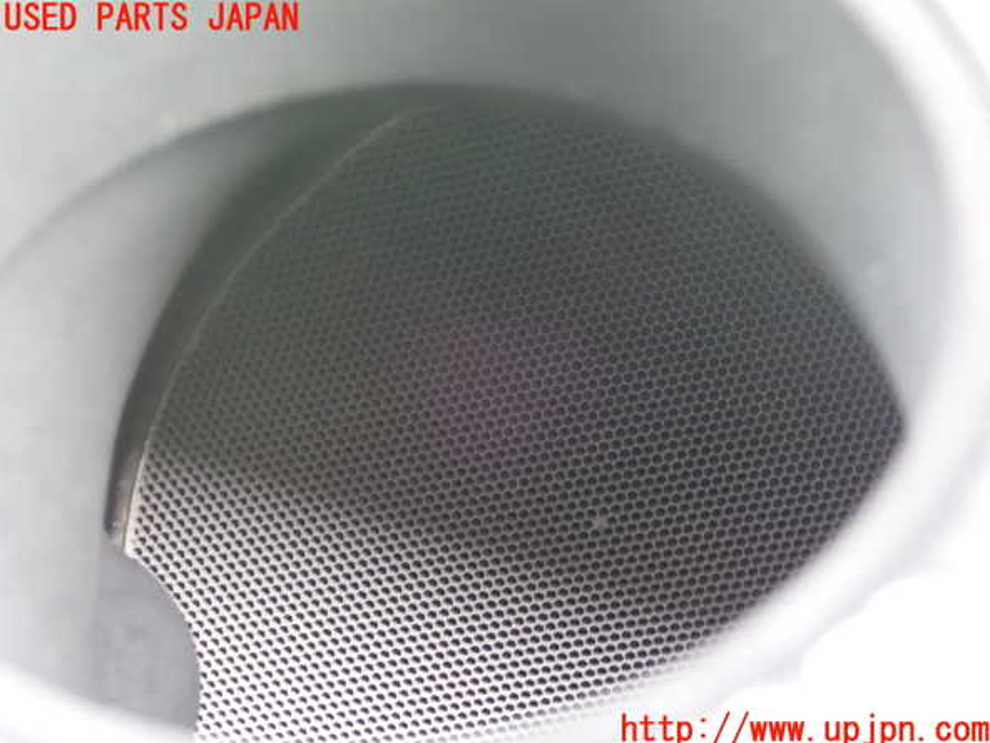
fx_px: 2231
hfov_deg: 25.0
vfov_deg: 18.9
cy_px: 375
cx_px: 497
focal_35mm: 78
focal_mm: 13.65
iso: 1600
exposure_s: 1/15
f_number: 4.1
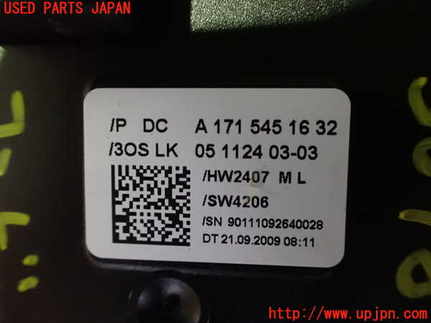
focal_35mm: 30
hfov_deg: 60.0
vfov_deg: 46.8
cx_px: 216
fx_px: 374
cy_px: 162
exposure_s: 1/15
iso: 1600
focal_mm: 5.4
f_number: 2.3
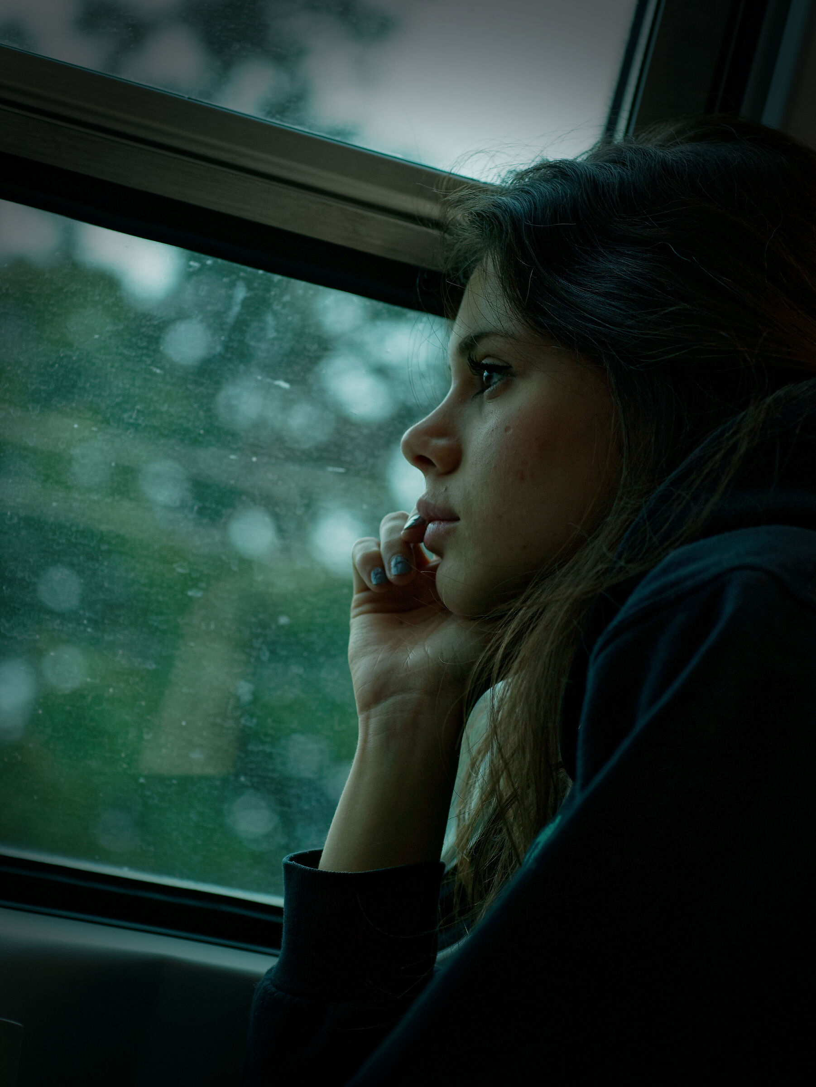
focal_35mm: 120
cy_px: 544
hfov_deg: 12.4
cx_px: 408
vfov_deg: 16.4
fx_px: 3769
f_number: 2.8
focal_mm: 60
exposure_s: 1/400
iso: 200
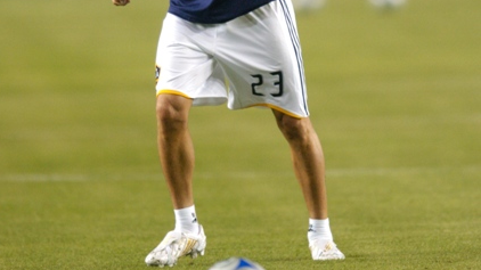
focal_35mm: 952
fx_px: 12137
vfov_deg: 1.3
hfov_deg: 2.3
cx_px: 240
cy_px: -26
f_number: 2.8
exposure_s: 1/400
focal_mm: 400
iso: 1000
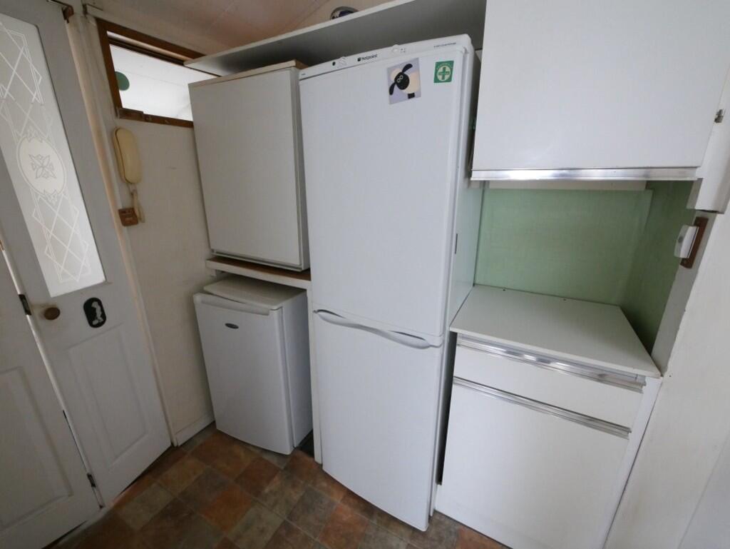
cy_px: 274
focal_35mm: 14
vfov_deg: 85.7
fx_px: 295
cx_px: 365
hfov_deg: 102.0
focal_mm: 7
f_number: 4
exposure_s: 1/125
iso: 3200
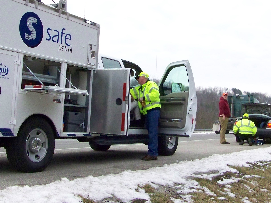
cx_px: 132
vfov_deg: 25.1
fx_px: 454
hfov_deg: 33.2
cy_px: 65
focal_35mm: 58
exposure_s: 1/1000
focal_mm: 5.85
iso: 400
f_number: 4
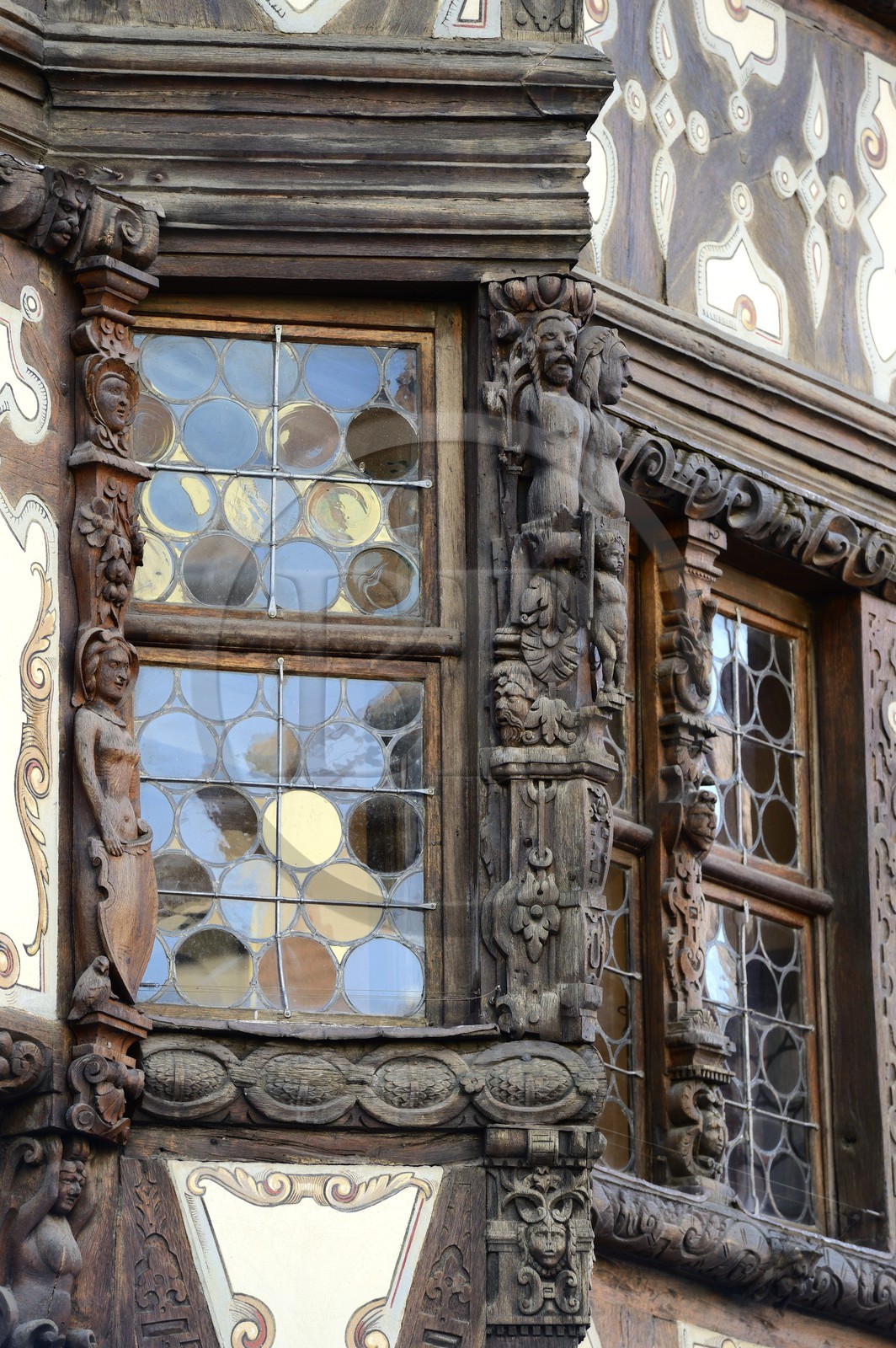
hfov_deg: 6.9
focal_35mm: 200
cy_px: 674
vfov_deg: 10.3
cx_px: 448
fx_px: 7479
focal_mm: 200
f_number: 6.3
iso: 400
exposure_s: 1/200
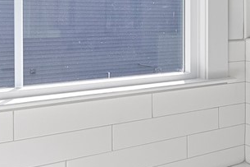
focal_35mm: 57
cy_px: 20
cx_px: 419
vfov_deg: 23.2
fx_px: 396
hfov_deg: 23.5
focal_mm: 16
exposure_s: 1/30
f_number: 8
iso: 800
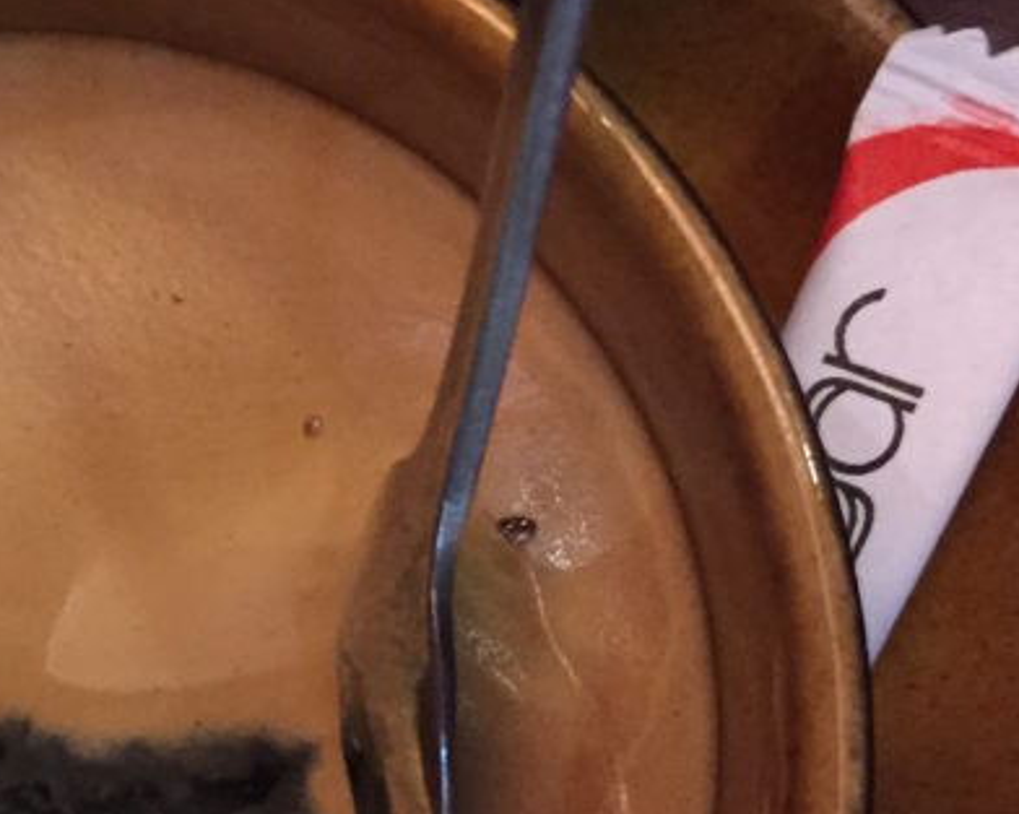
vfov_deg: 20.5
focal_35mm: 74
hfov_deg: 24.0
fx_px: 2230
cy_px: 593
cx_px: -125
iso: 640
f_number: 2.2
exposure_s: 1/15
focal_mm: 4.15
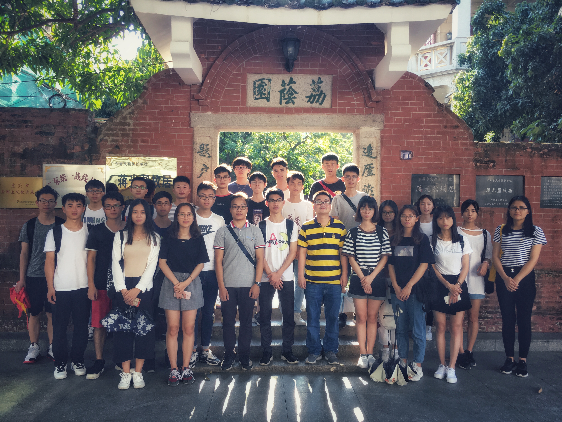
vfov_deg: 48.2
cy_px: 211
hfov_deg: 61.7
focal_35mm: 29
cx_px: 281
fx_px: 471
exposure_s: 1/100
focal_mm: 4.15
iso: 40
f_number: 2.2
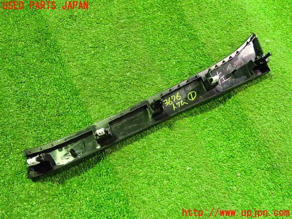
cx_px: 146
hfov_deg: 60.0
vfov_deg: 46.8
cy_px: 110
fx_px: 253
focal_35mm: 30
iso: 1000
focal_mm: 5.4
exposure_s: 1/30
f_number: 2.3
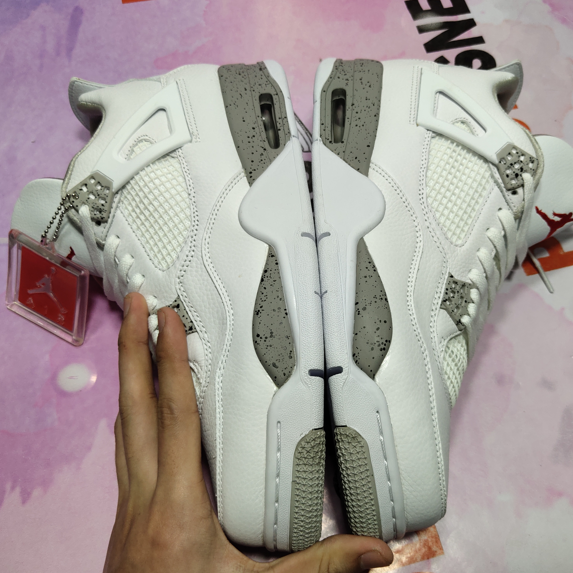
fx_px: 674
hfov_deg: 45.9
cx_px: 330
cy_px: 287
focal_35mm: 36
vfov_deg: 46.0
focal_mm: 4.35
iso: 54
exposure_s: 1/100
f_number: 1.79
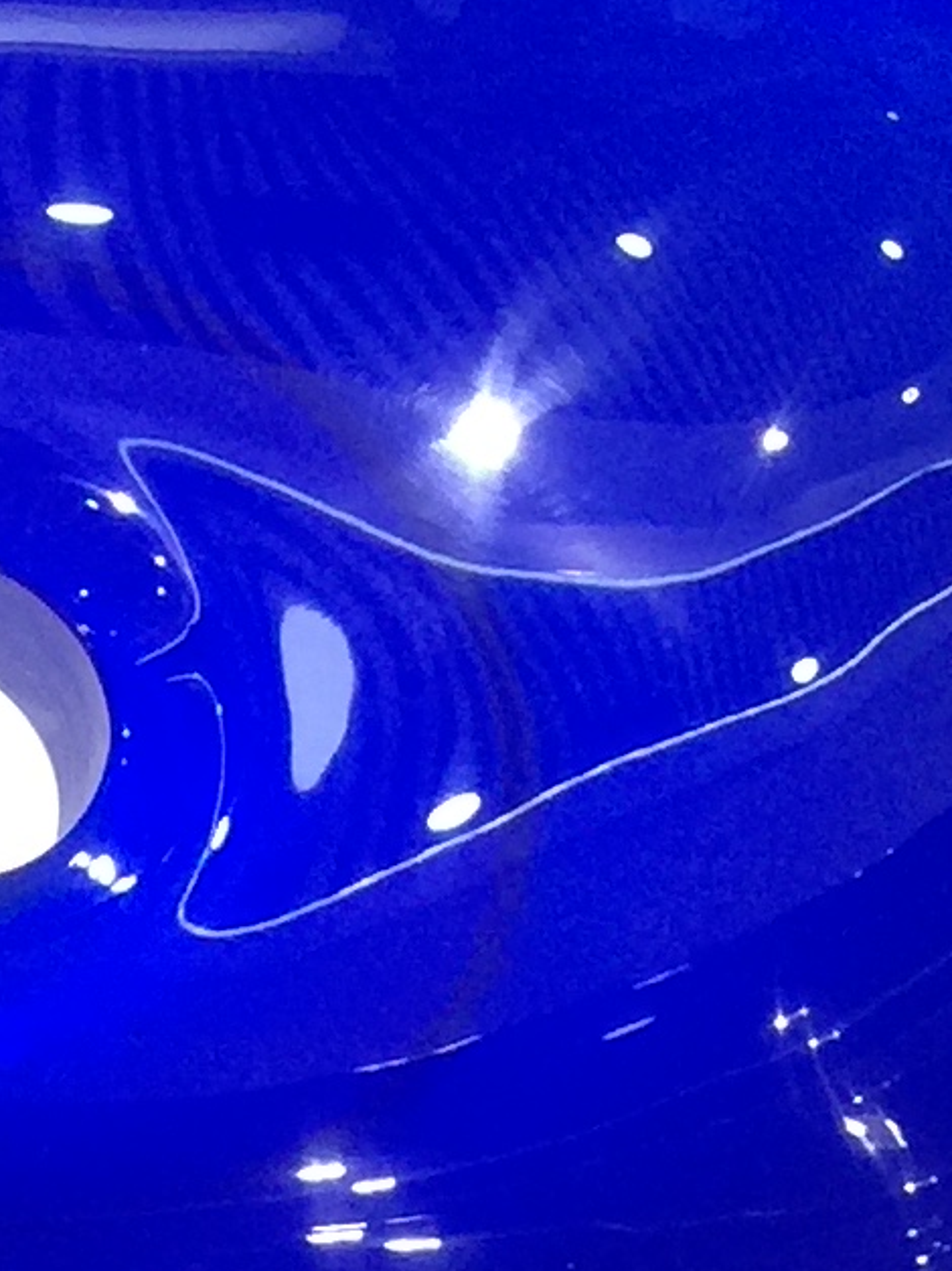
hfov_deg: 9.7
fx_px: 5539
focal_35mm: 151
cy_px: -16
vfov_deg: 12.9
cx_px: -130
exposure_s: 1/33
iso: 64
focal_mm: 4.15
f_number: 2.2
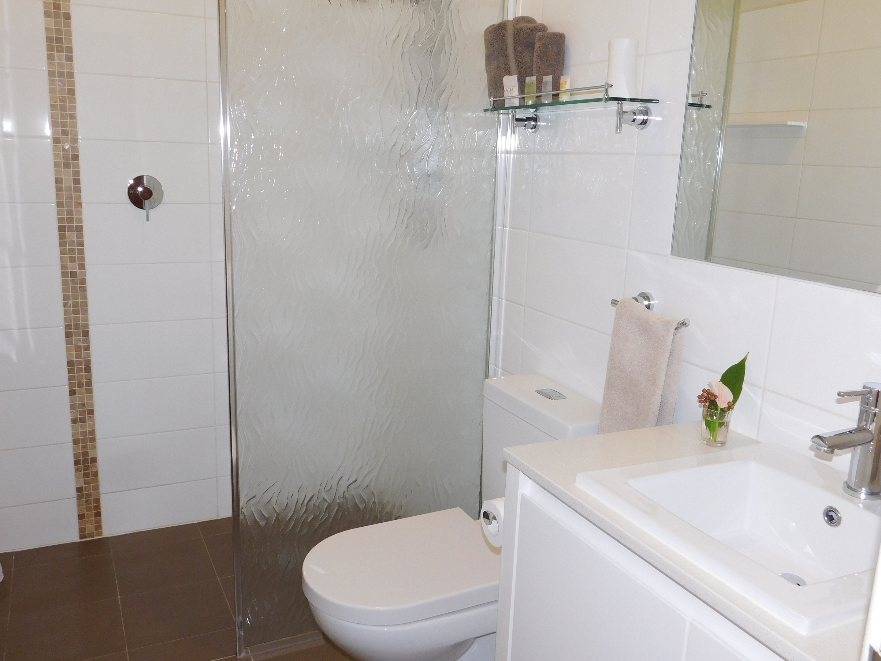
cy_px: 330
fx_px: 764
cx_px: 440
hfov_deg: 60.0
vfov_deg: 46.8
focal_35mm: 30
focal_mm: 5.3
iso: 200
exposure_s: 1/30
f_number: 3.2
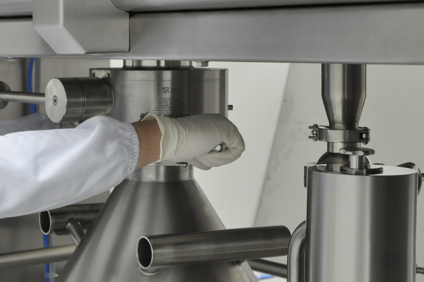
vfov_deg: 13.5
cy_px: 123
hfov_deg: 19.9
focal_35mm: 101
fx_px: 1188
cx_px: 63
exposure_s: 1/30
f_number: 9
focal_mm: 34
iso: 1000
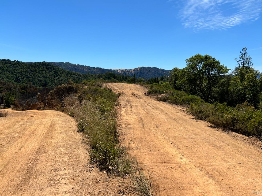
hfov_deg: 65.3
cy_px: 95
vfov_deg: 51.3
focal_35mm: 27
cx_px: 130
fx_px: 204
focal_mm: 5.96
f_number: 1.6
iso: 50
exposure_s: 1/4425
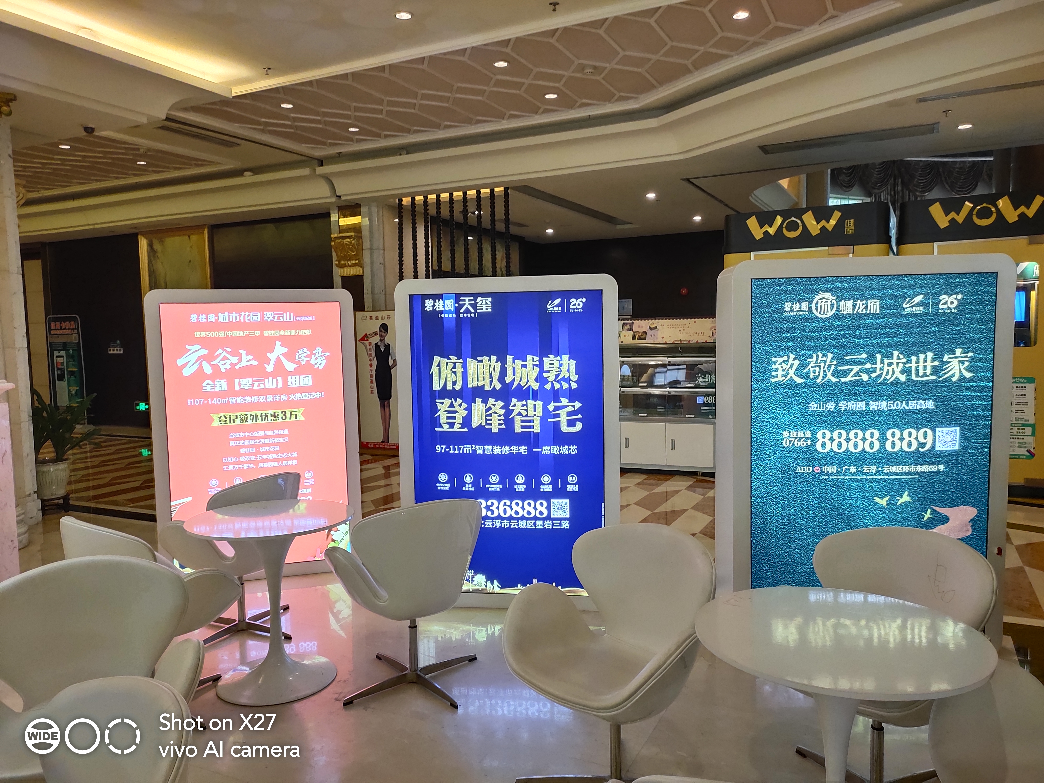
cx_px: 522
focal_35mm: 23
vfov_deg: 58.9
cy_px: 392
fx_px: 694
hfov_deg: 73.9
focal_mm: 4.76
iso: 669
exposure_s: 1/100
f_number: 1.79
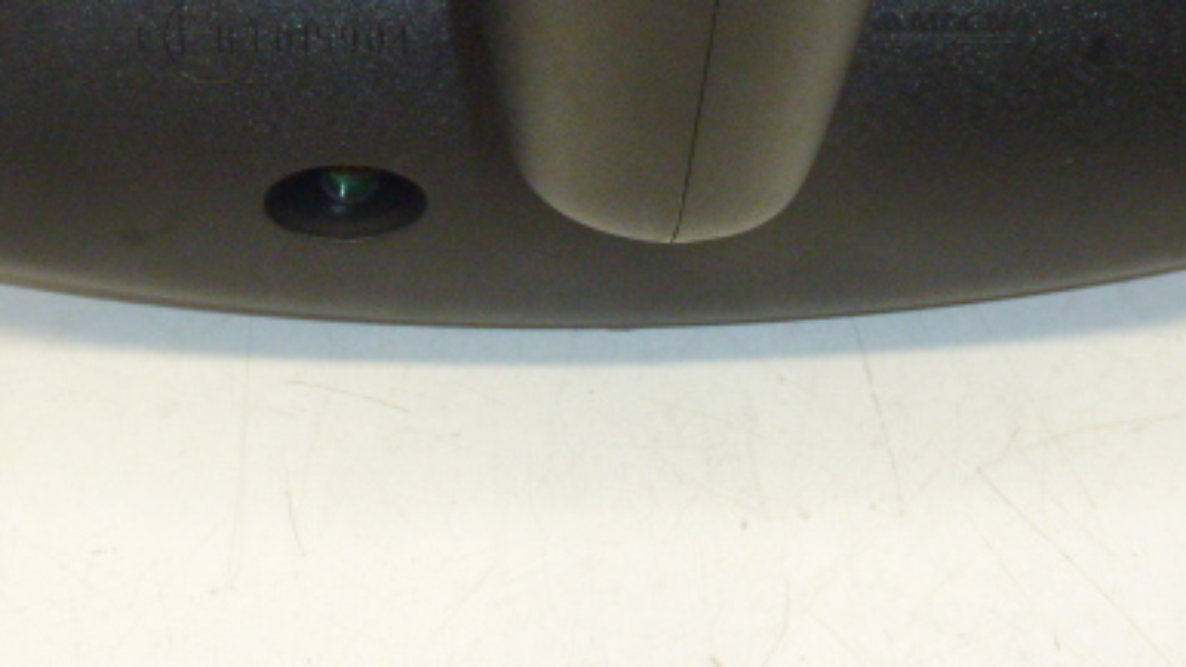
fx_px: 2327
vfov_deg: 16.0
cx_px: 608
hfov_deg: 28.6
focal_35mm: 74
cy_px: 15
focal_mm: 7.4
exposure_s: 1/125
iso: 400
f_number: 3.9
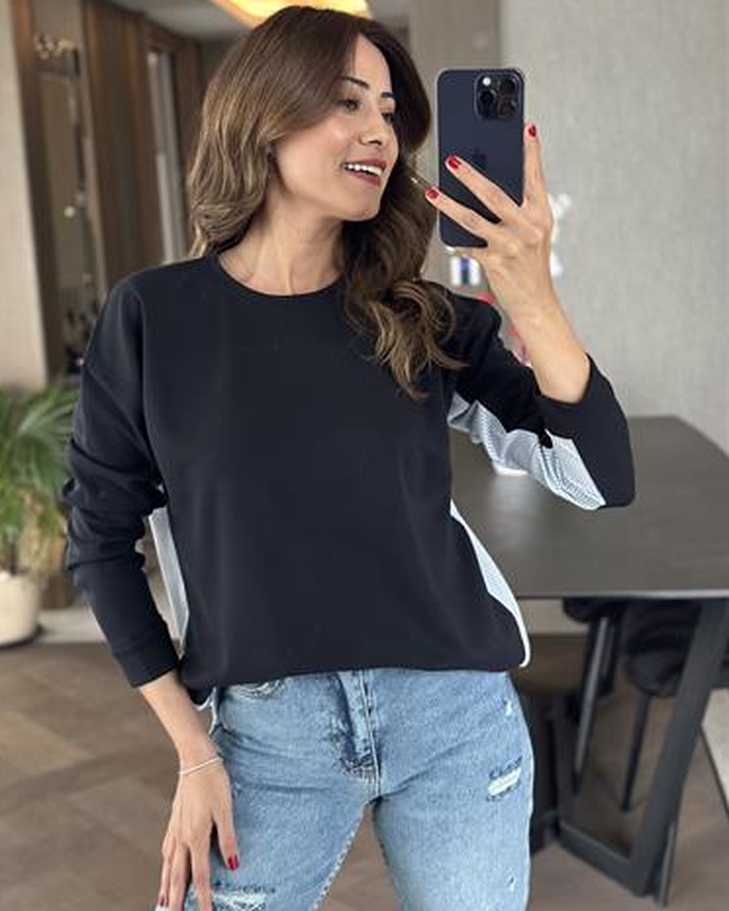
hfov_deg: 29.7
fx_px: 1375
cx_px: 359
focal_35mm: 51
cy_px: 423
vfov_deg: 36.6
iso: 500
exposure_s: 1/40
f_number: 1.78
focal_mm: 6.86
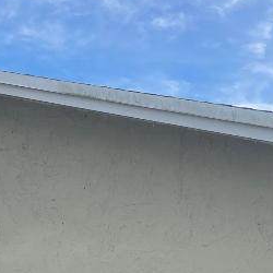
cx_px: -13
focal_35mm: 94
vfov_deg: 17.7
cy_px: 320
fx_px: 839
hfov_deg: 17.9
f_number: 1.6
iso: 32
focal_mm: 4.2
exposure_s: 1/1383
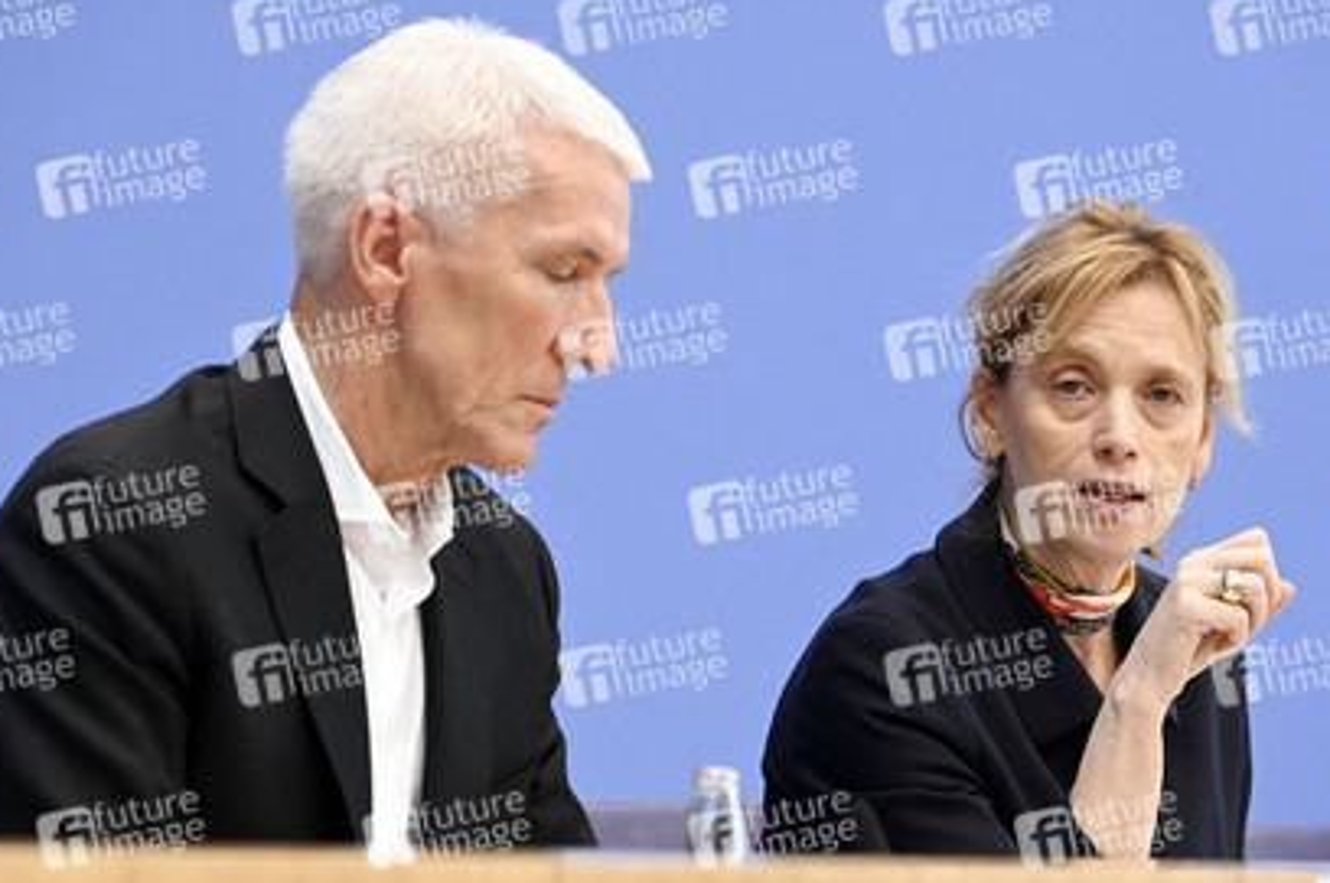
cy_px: 424
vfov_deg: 7.7
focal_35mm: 177
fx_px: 6531
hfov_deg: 11.6
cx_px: 686
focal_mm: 160
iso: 3200
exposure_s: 1/320
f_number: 5.6
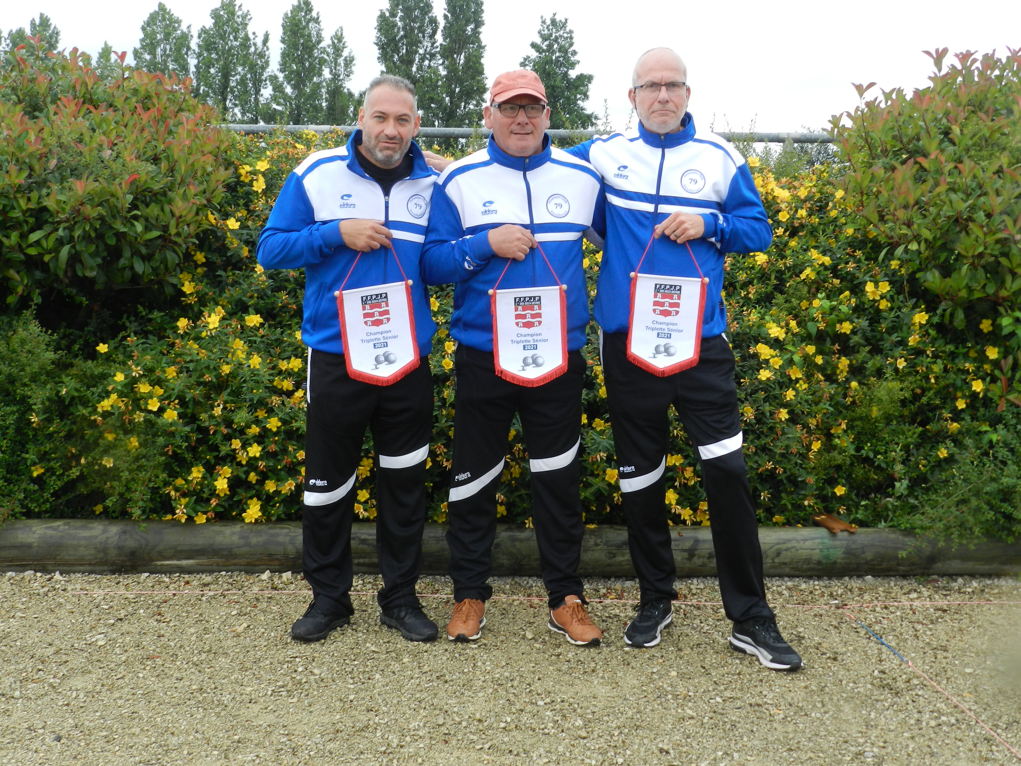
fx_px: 1357
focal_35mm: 46
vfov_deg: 31.5
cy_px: 383
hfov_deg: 41.2
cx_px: 510
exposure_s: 1/60
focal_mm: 8.1
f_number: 4.2
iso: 160
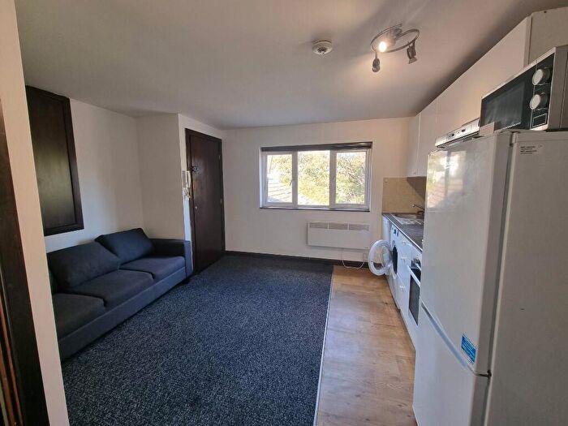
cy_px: 213
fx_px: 213
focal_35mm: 13
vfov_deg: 89.9
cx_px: 284
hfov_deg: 106.2
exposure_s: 1/50
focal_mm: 2.2
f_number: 2.2
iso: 100
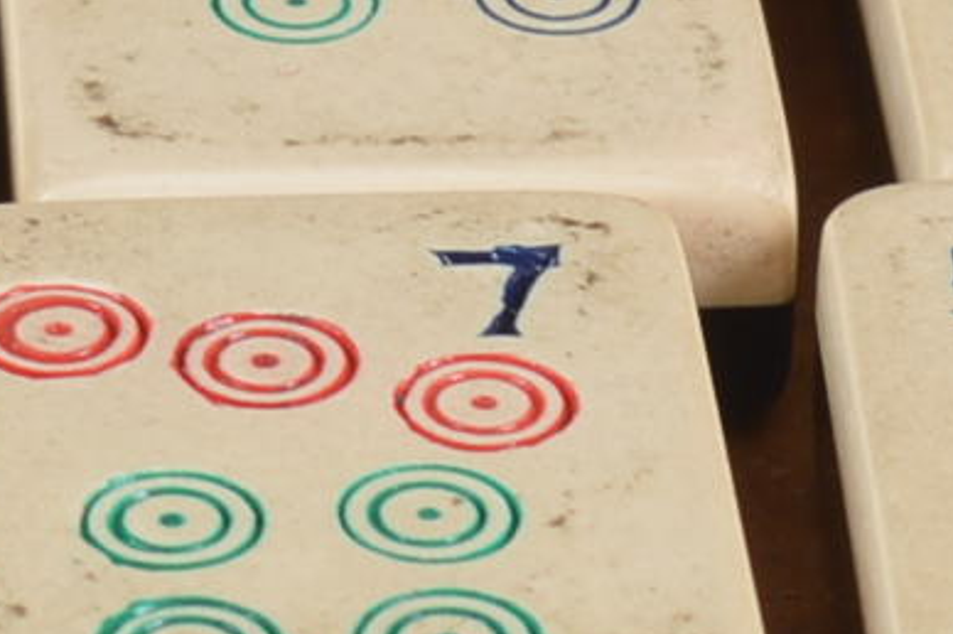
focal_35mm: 395
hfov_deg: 5.2
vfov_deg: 3.5
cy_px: 332
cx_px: 1145
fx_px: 10447
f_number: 11
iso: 100
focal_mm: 34
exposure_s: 1/125
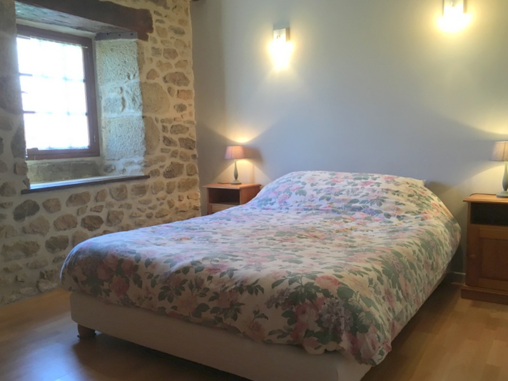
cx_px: 254
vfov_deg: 48.2
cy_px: 190
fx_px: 426
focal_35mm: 29
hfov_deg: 61.7
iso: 80
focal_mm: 4.15
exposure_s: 1/33
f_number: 2.2
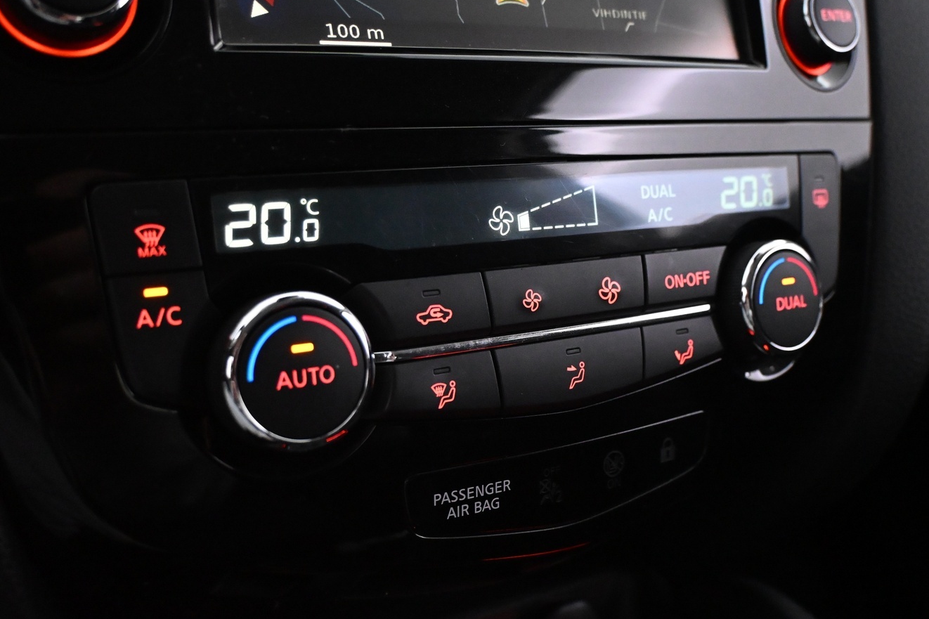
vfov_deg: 34.5
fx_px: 996
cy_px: 292
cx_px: 502
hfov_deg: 49.9
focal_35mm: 39
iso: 5600
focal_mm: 21
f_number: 4
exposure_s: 1/60
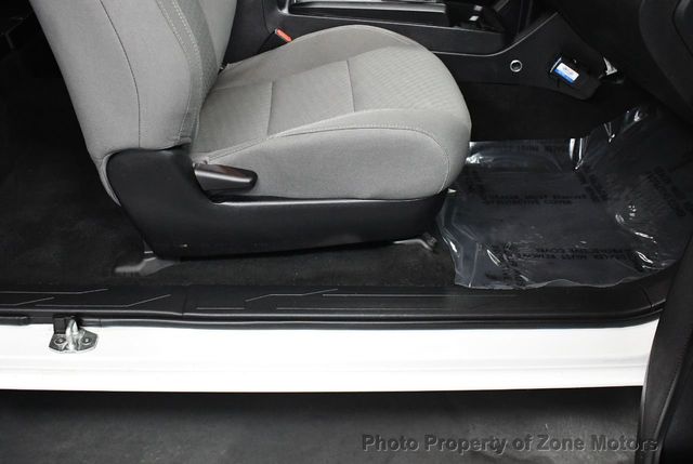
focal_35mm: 36
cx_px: 346
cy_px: 232
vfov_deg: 37.0
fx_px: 694
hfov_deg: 53.1
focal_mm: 18
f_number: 3.5
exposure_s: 1/125
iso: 3200
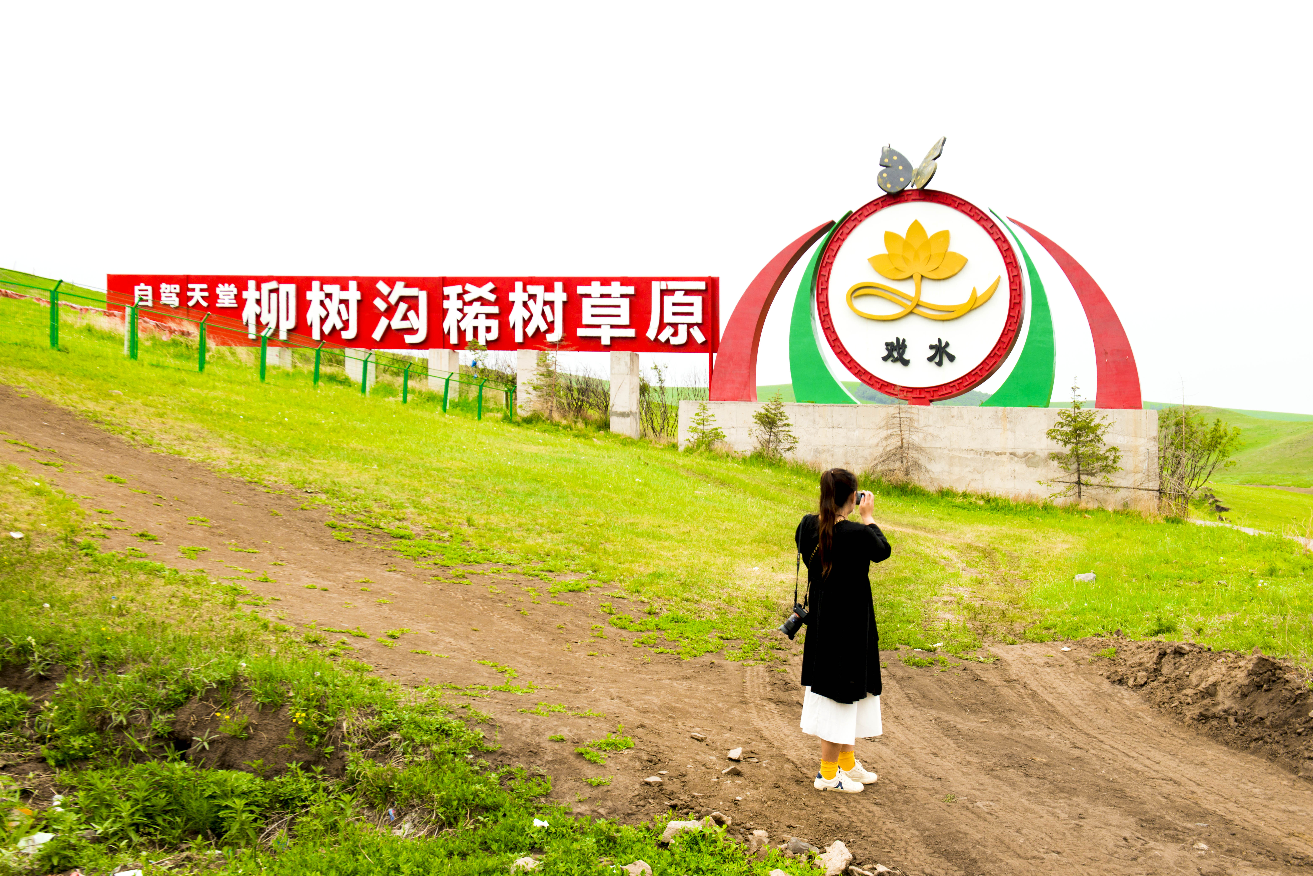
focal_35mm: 36
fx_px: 1313
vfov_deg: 36.9
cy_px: 438
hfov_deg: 53.1
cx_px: 656
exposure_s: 1/125
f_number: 5.6
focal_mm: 36
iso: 100
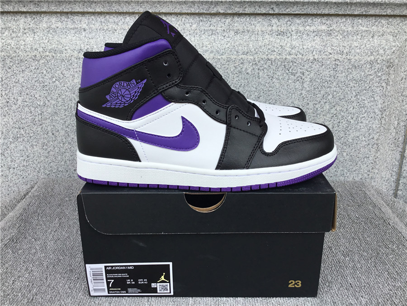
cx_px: 204
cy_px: 153
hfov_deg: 58.4
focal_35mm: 31
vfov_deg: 45.4
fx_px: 364
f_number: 2.4
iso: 25
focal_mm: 3.3
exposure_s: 1/405
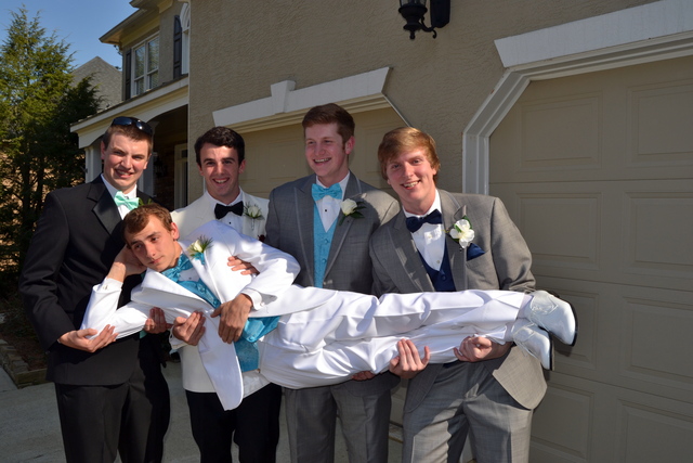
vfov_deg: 43.6
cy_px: 232
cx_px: 346
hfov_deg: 61.9
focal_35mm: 30
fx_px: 578
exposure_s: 1/200
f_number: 11
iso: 100
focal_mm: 20
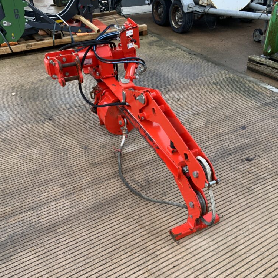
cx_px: 159
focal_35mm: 35
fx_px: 318
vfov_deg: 47.2
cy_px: 138
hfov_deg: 47.1
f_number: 1.8
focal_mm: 3
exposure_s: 1/213
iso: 16
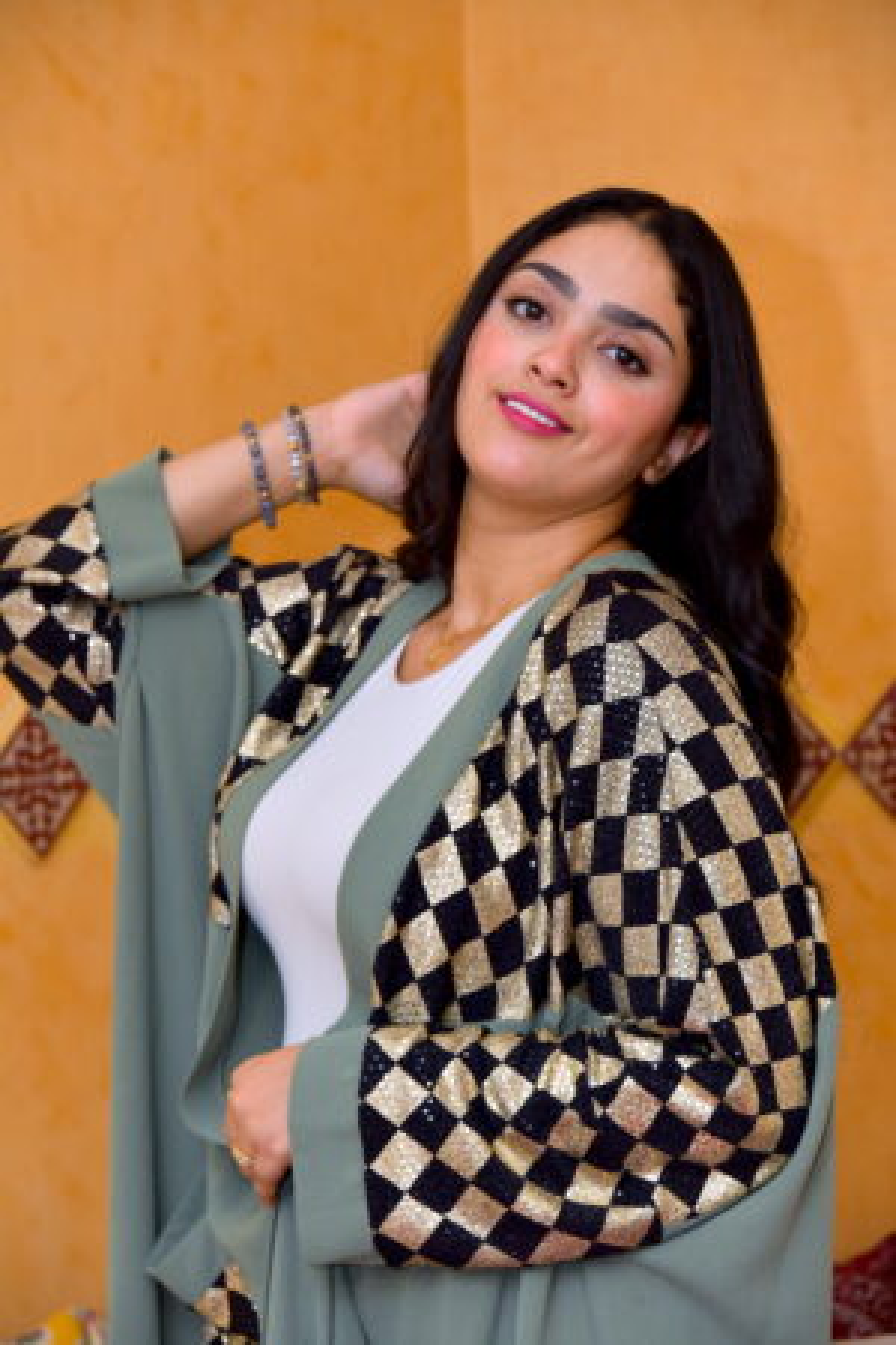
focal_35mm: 145
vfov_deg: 14.2
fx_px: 5413
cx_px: 448
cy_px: 672
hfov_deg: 9.5
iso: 1000
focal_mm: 145
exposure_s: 1/125
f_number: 8
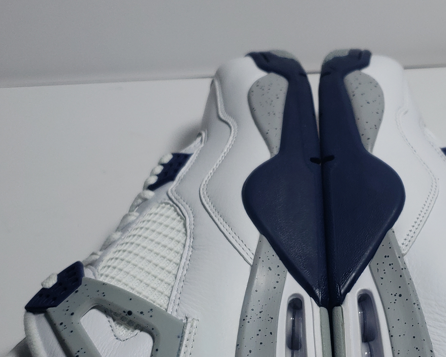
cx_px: 344
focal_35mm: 56
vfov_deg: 26.7
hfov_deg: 32.8
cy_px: 281
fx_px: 739
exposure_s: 1/788
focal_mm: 4.3
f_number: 1.5
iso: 50
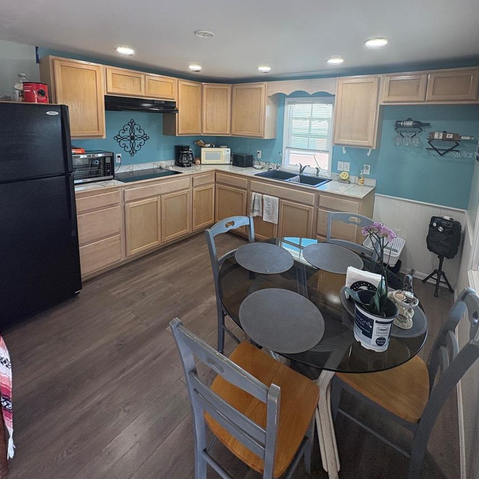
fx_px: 266
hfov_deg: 84.0
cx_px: 244
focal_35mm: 17
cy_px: 154
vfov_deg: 80.8
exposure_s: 1/120
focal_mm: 2.22
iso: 160
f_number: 2.2
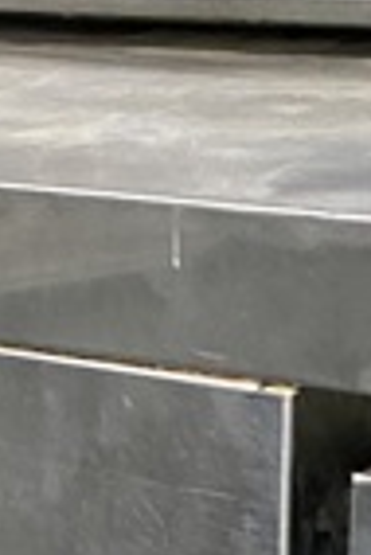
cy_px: 1214
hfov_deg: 8.7
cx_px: -187
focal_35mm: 155
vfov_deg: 11.5
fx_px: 2390
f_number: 1.8
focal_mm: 4.25
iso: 500
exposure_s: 1/46
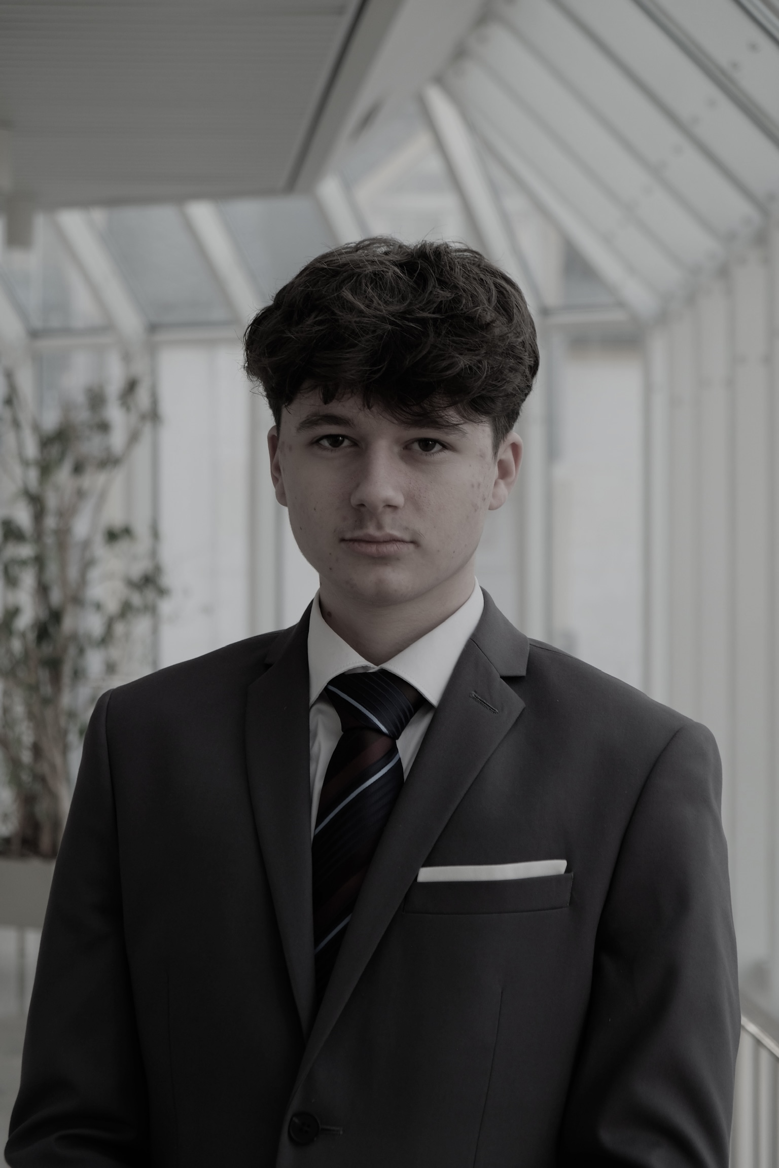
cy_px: 584
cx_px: 390
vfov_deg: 27.7
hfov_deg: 18.7
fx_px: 2369
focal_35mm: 73
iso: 400
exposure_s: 1/170
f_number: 4
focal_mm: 48.4
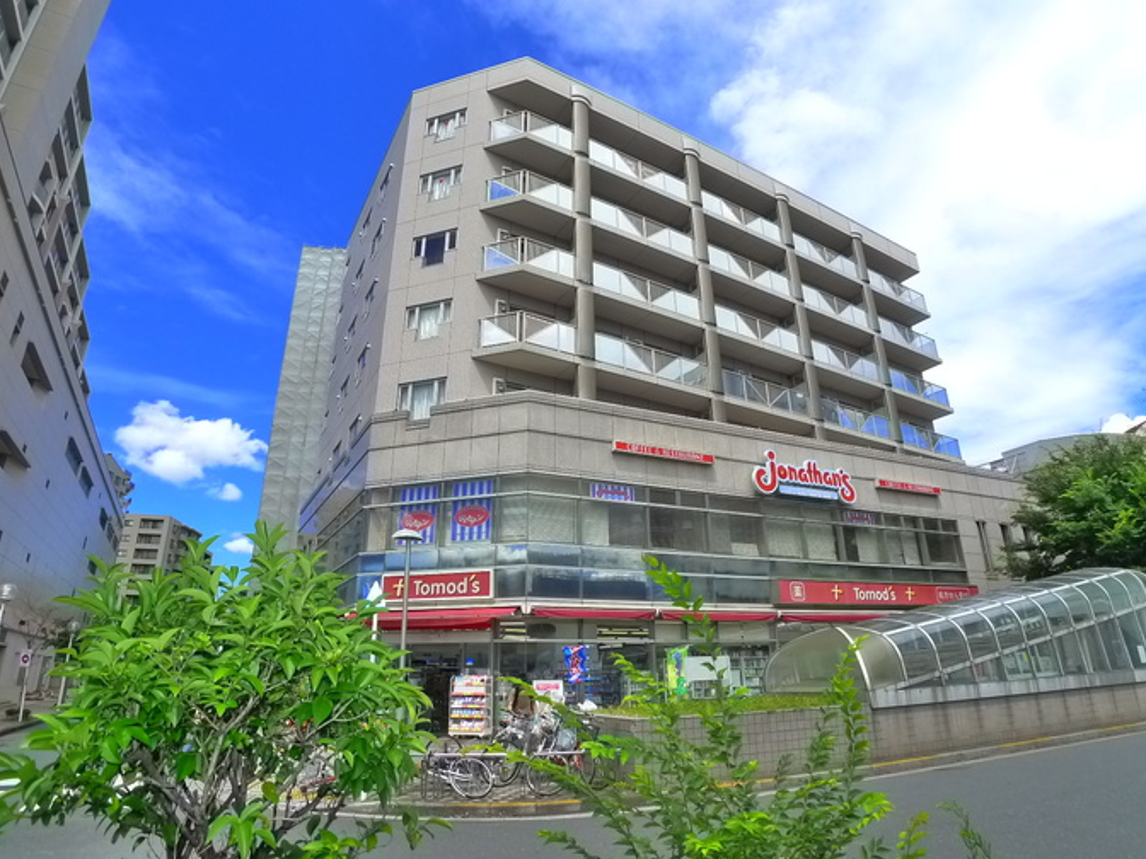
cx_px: 590
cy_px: 437
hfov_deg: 69.4
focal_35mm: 25
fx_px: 828
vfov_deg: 54.9
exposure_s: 1/800
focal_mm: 5.1
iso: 400
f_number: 4
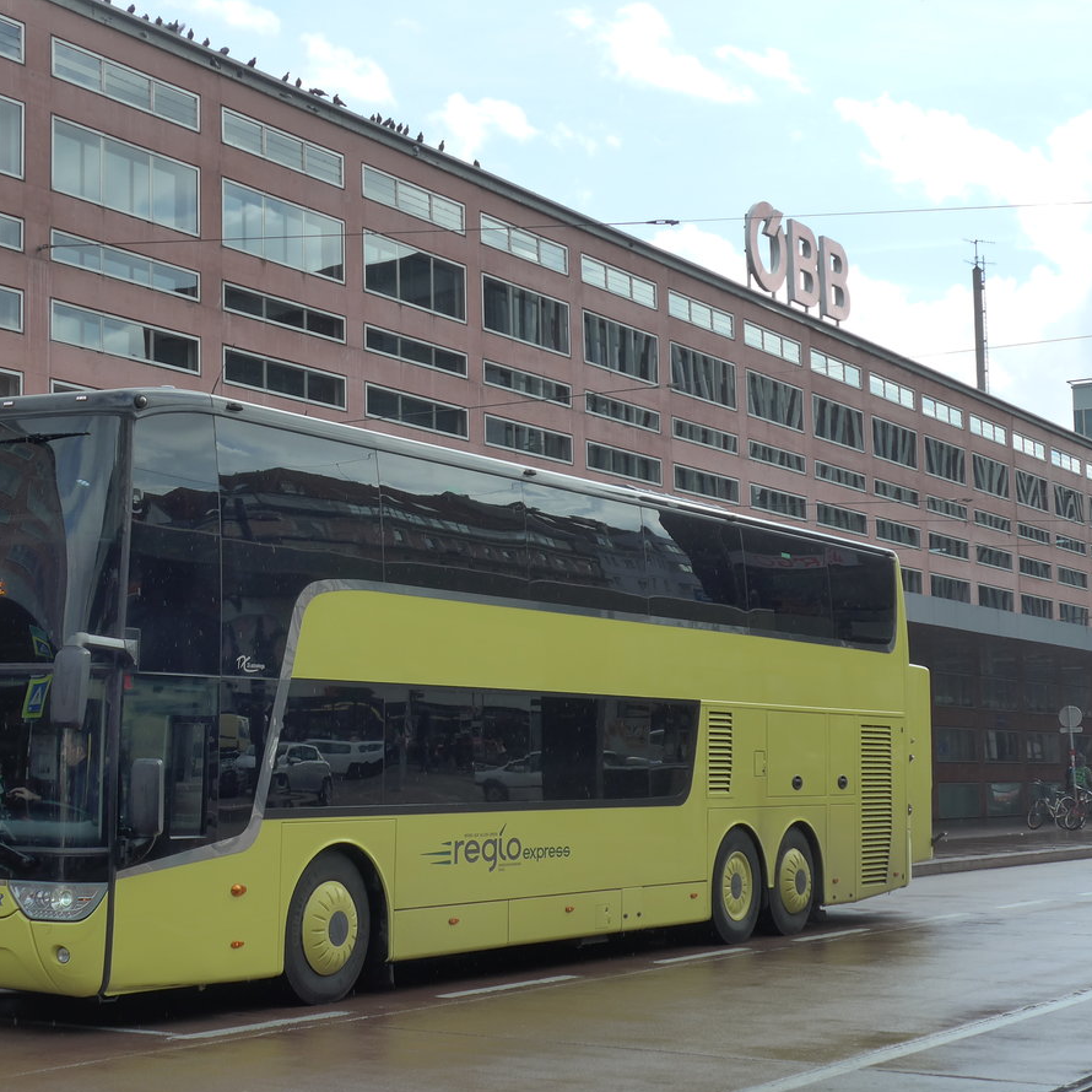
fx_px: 2213
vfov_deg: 27.7
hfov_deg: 27.5
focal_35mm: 62
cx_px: 360
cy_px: 551
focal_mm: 10.7
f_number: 3.3
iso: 160
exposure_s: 1/1300
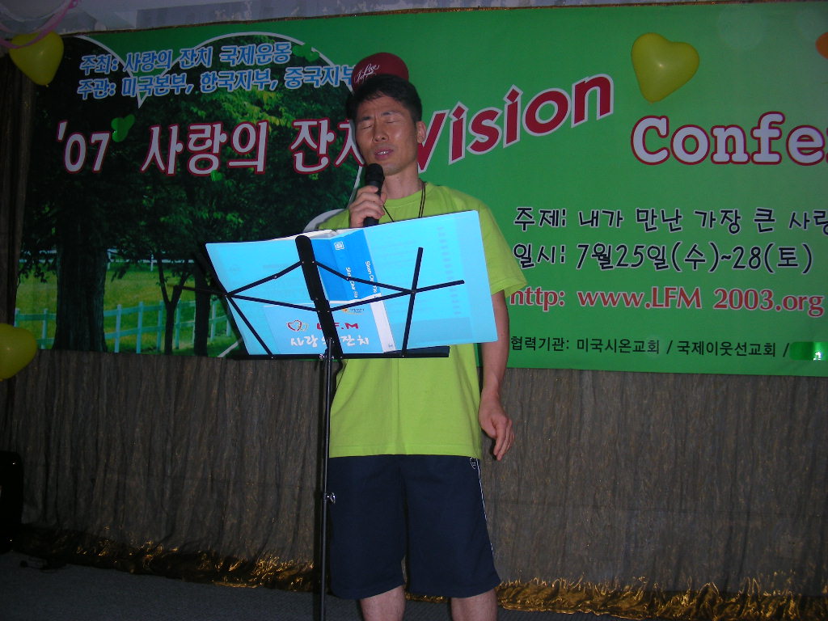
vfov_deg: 37.7
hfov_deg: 49.0
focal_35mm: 38
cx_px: 414
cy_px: 310
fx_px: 909
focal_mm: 6.3
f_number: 3.5
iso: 75
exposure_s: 1/60
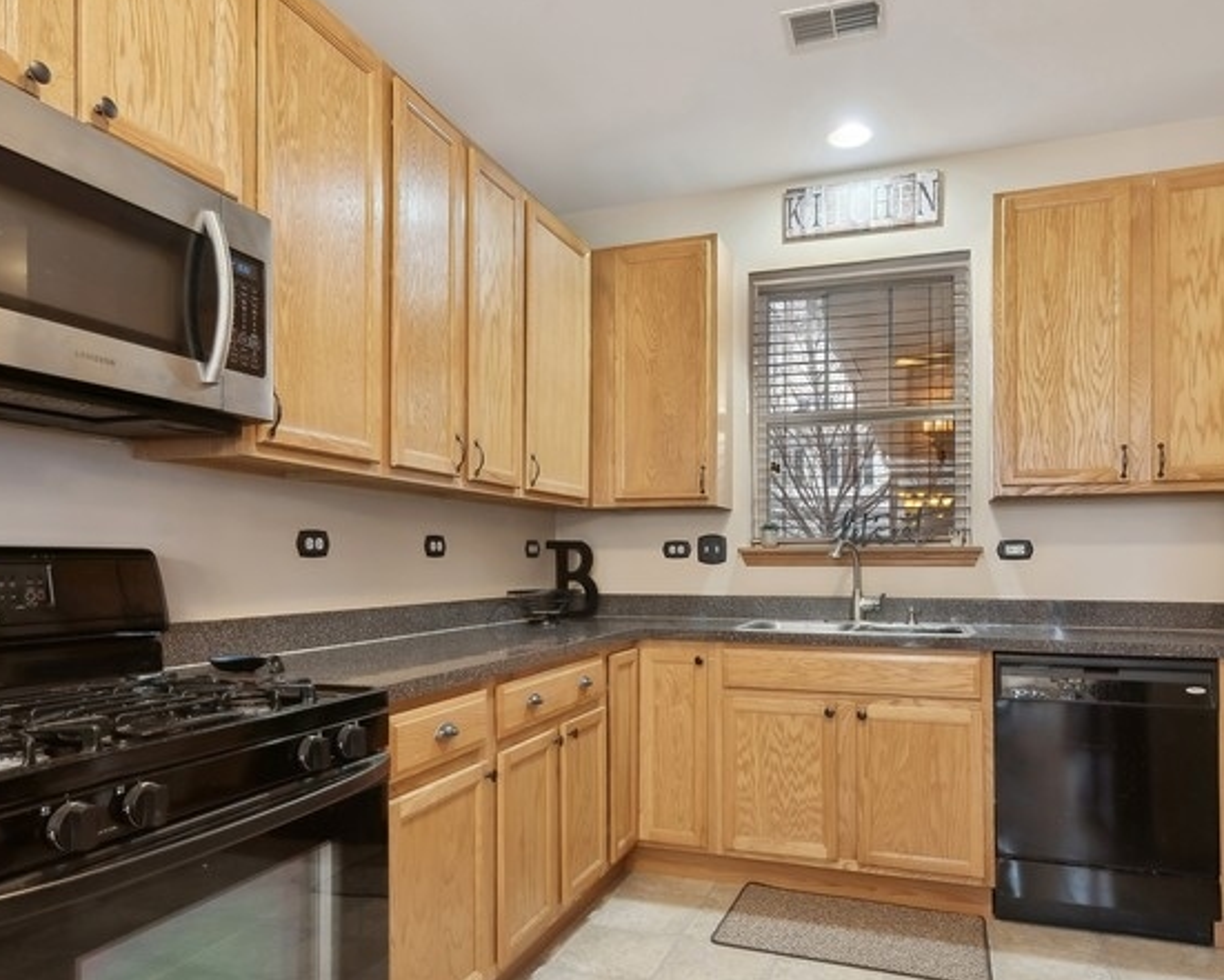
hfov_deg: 72.5
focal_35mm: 23
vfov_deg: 60.4
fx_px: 833
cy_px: 584
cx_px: 651
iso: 200
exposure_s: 1/4
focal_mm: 15
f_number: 9.5
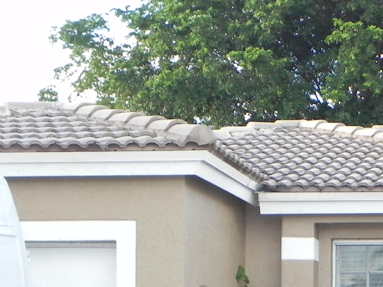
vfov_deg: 14.2
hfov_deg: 18.5
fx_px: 1128
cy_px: 315
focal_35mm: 102
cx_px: 423
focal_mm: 7.3
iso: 224
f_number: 3.5
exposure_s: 1/137
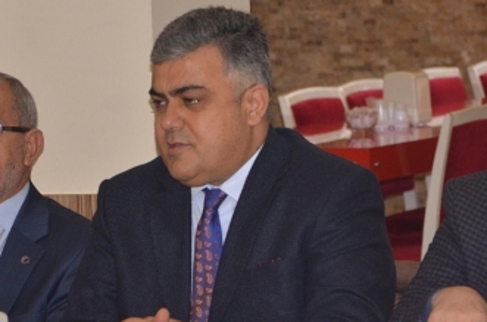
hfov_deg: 6.8
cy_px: 121
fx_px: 4116
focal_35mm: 305
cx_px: 274
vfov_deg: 4.5
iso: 800
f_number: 5.6
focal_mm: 105
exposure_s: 1/60
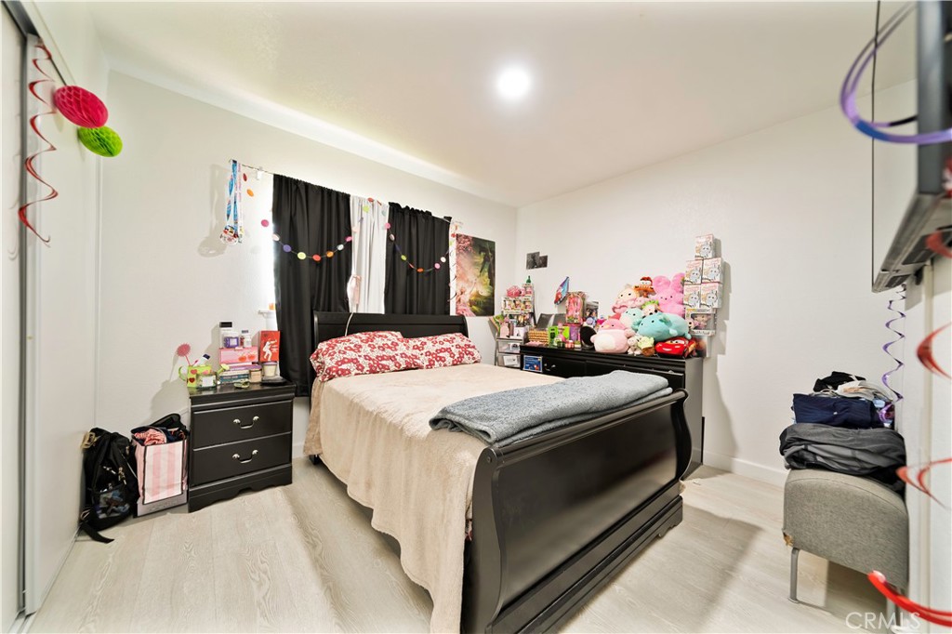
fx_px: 317
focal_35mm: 12
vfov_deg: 90.0
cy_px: 317
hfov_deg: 112.6
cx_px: 476
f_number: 4
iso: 2500
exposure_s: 1/60
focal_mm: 12
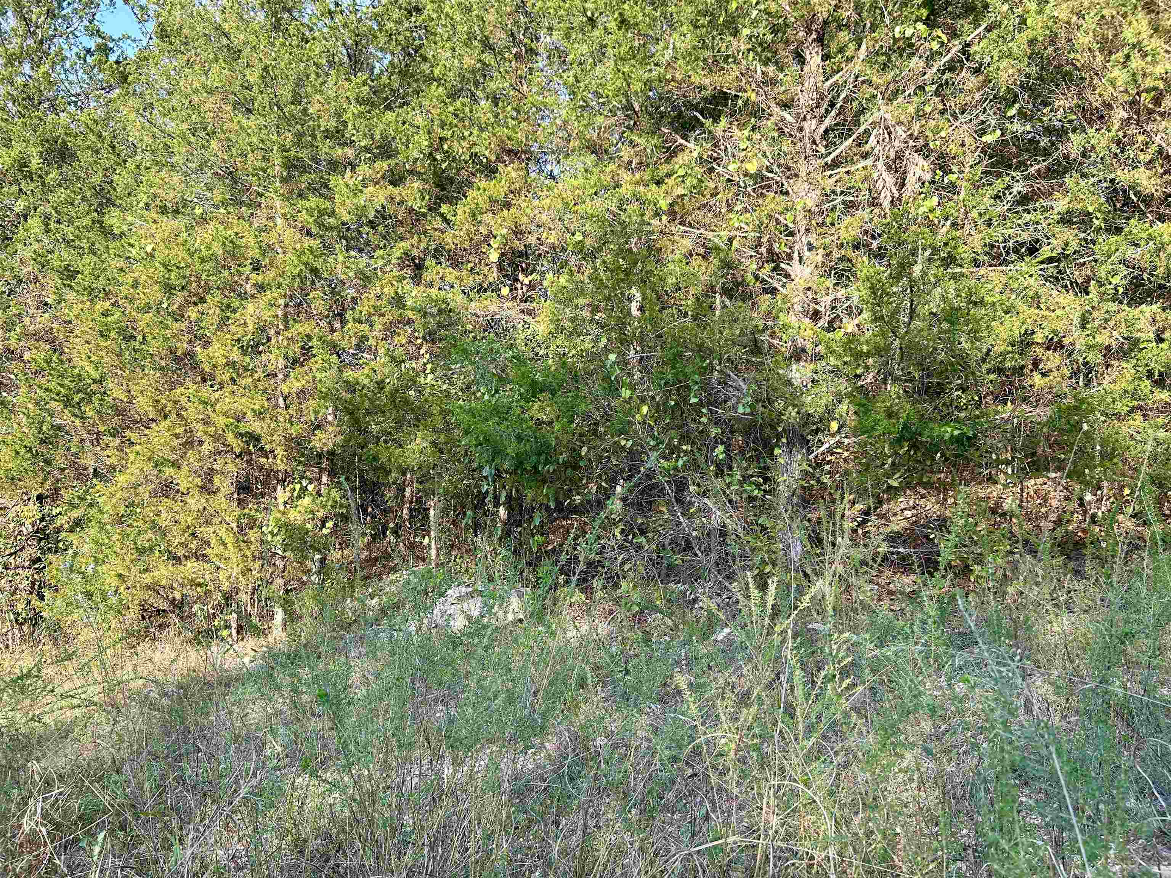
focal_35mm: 26
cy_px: 439
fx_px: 880
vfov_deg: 53.1
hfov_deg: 67.3
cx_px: 586
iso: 50
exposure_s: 1/646
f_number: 1.5
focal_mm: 5.7
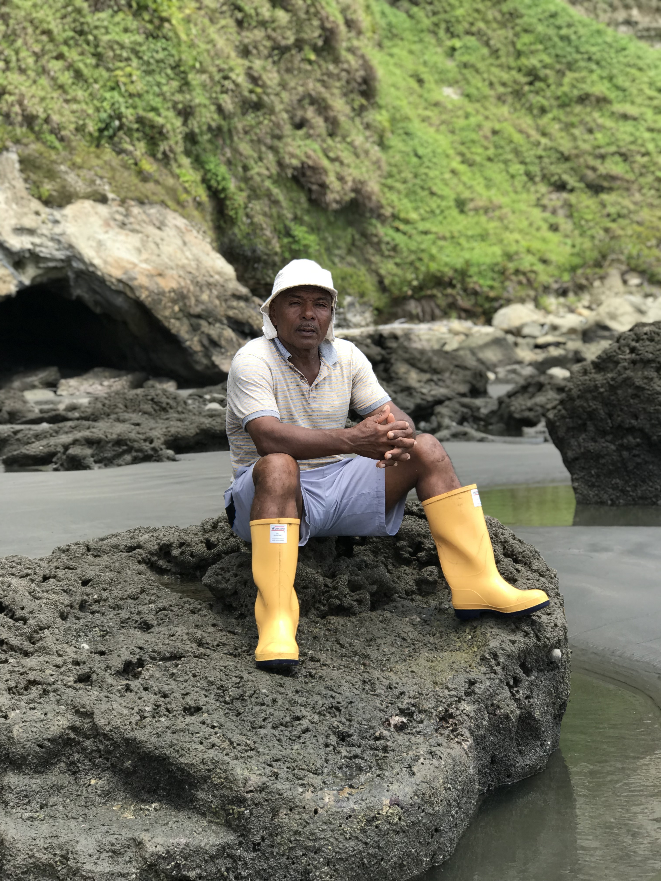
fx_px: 1451
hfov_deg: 25.7
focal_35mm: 57
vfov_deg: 33.8
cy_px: 440
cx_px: 330
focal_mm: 6.6
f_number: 2.8
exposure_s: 1/263
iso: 20
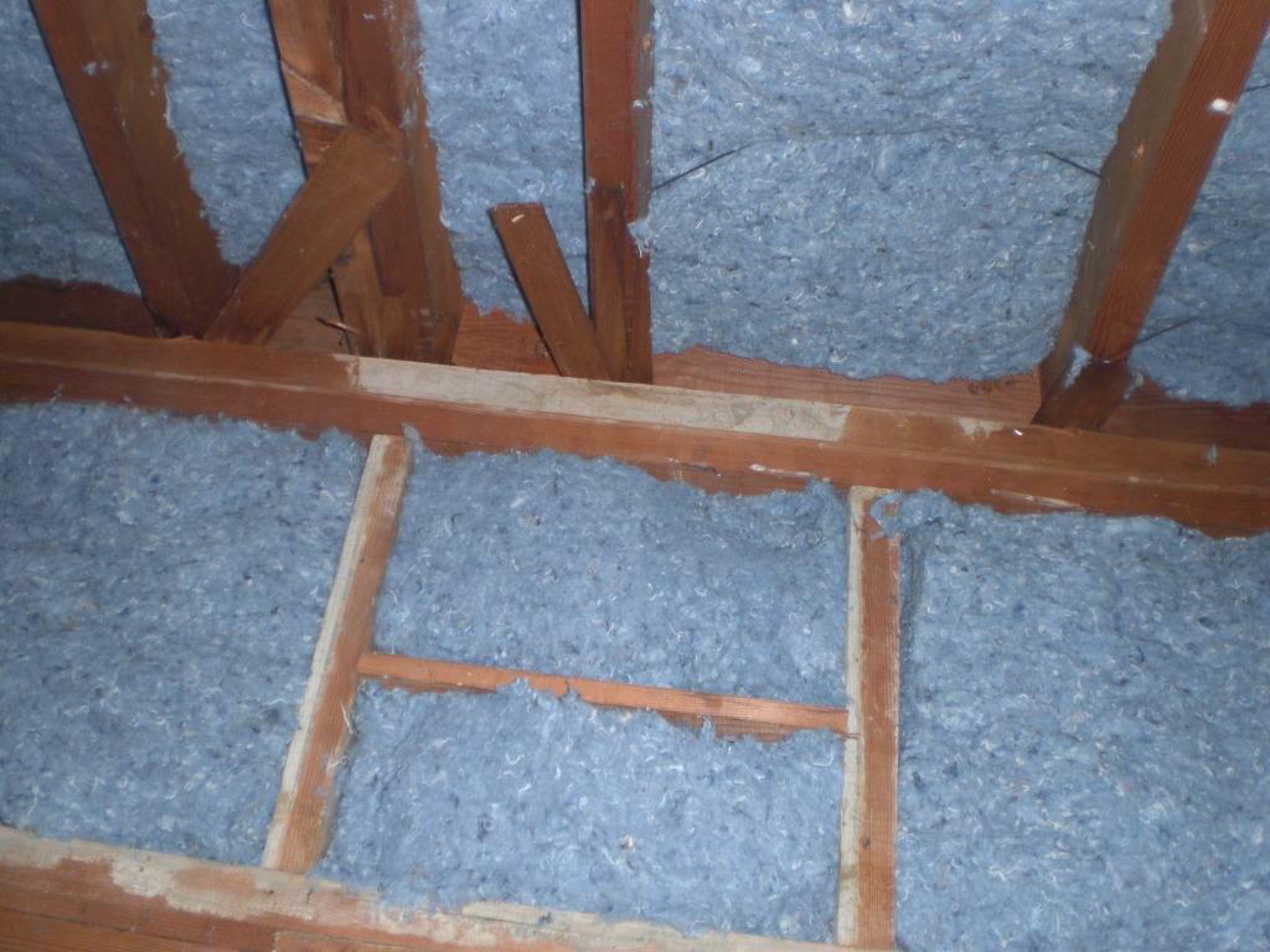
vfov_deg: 37.7
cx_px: 635
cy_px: 476
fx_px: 1394
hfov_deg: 49.0
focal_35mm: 38
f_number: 3.1
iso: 200
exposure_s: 1/60
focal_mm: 6.3
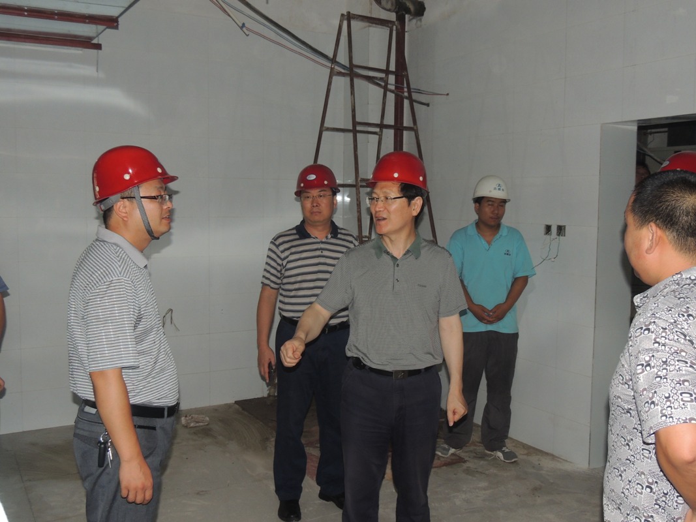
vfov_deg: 40.7
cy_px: 261
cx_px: 348
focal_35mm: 35
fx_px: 704
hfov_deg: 52.6
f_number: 3.3
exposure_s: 1/30
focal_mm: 6.2
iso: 200
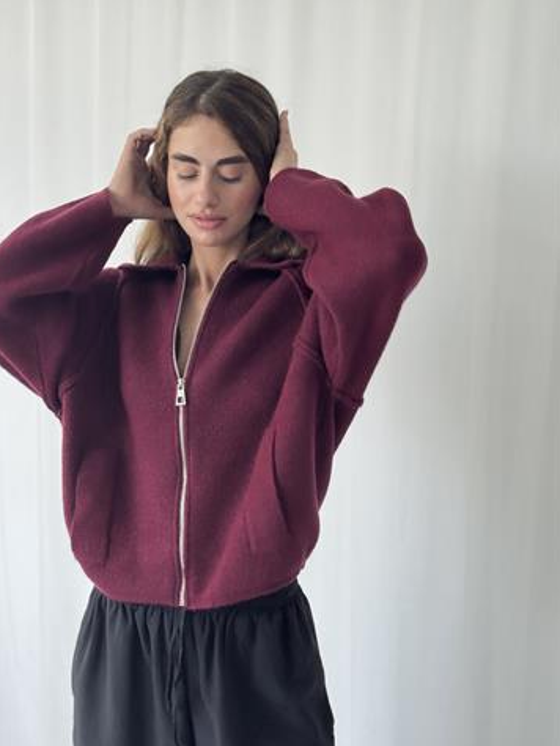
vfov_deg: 35.5
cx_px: 250
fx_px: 1164
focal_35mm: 54
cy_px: 390
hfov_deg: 27.0
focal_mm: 6.76
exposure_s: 1/88
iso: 100
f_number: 1.78
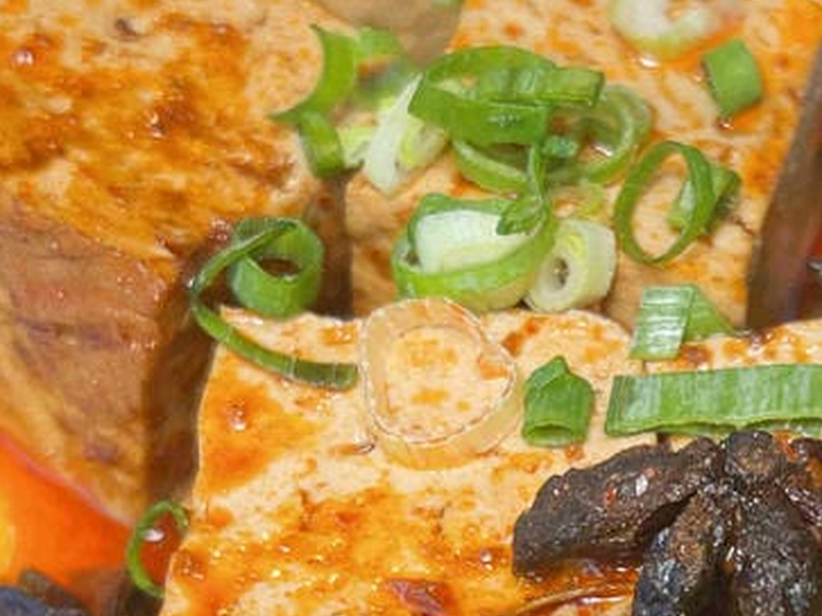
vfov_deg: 16.7
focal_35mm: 86
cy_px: 639
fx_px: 2042
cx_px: 770
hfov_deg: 22.1
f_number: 1.5
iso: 40
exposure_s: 1/121
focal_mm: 5.7
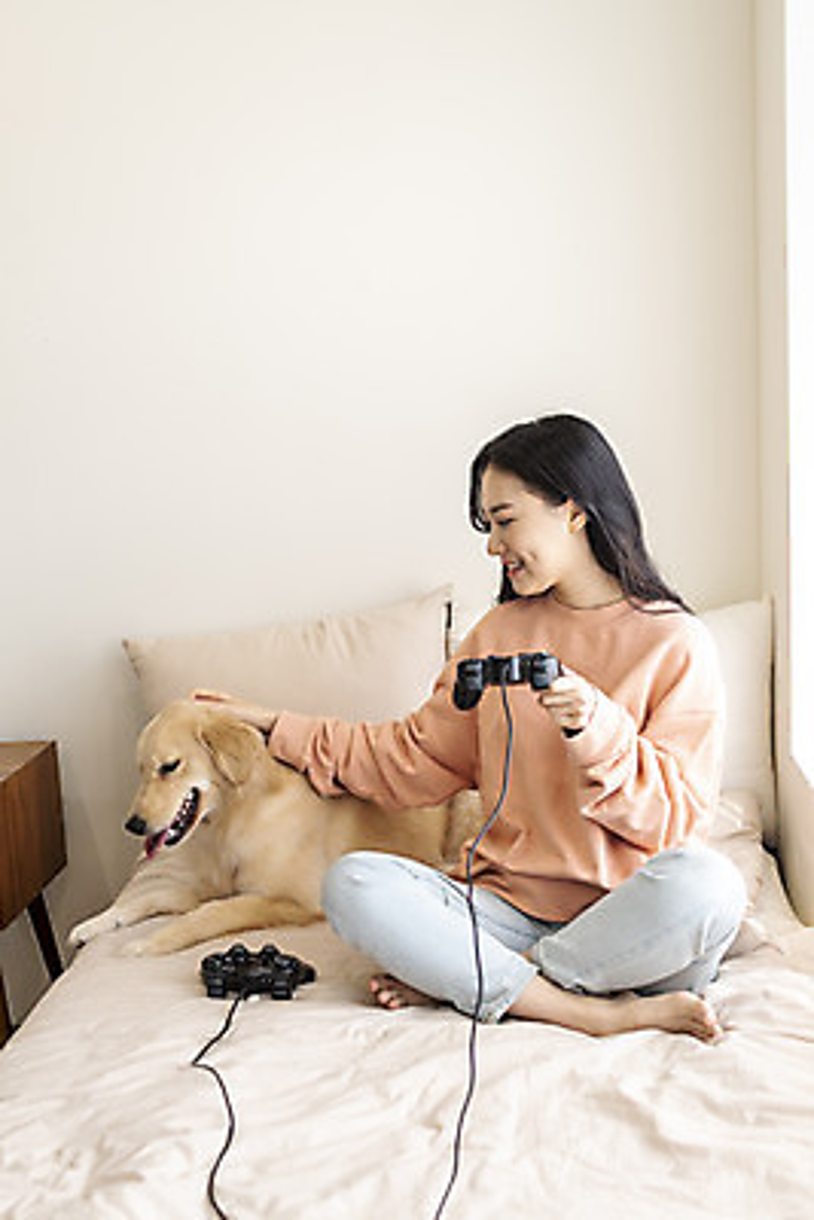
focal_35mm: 45
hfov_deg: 29.9
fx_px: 1525
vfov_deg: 43.6
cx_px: 407
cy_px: 610
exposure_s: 1/320
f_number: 2.8
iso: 250
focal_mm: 30
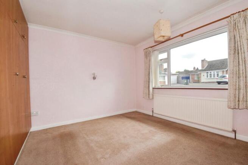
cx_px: 124
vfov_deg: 77.4
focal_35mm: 15
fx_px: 103
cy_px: 82
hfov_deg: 100.4
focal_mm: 10
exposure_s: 1/60
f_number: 22
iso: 1000
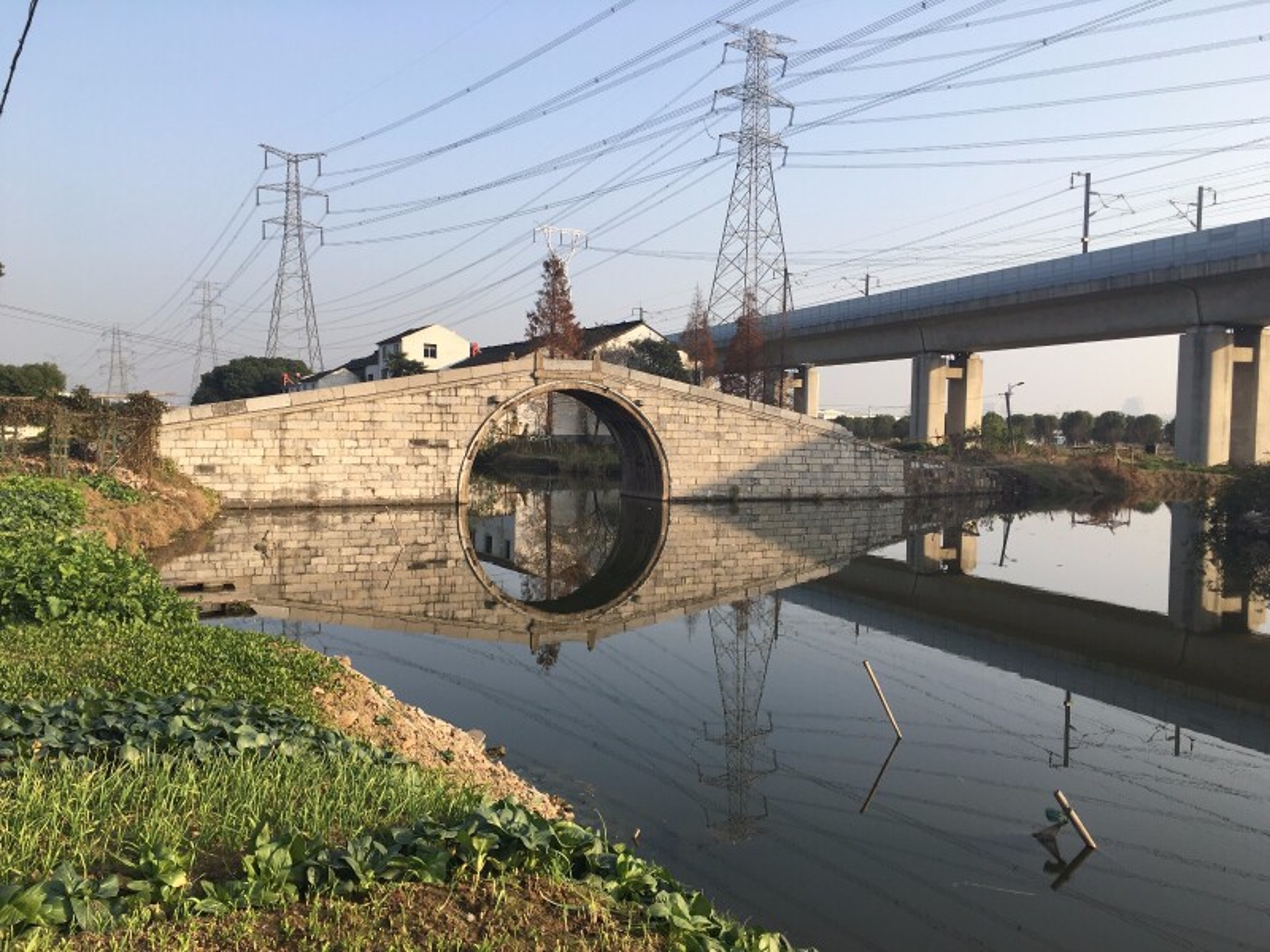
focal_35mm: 29
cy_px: 476
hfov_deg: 61.7
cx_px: 635
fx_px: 1064
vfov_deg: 48.2
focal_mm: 4.15
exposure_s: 1/732
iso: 25
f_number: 2.2
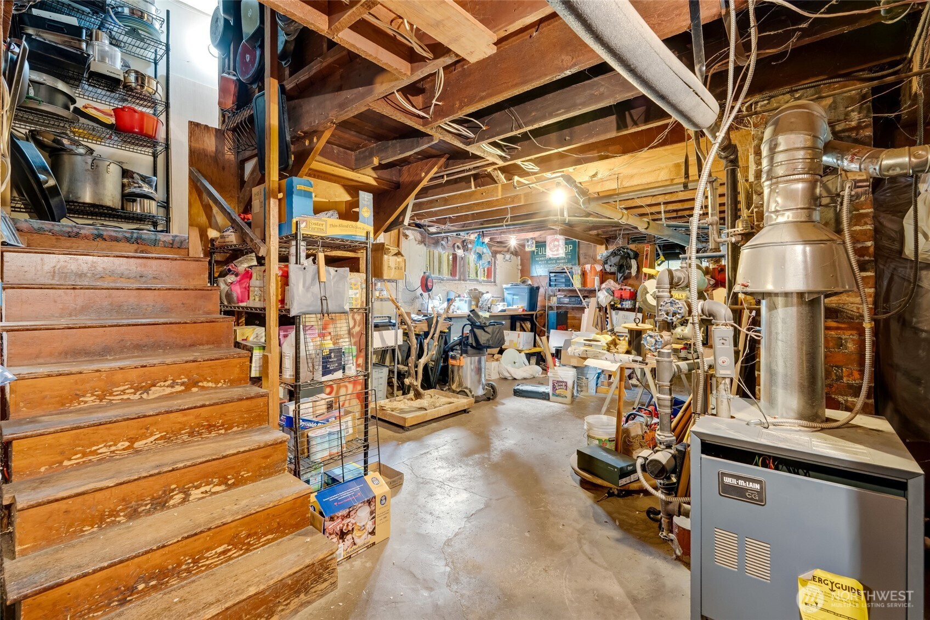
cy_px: 310
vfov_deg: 72.0
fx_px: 426
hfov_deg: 95.0
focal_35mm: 16
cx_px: 465
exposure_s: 1/20
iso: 400
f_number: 9
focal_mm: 16.5
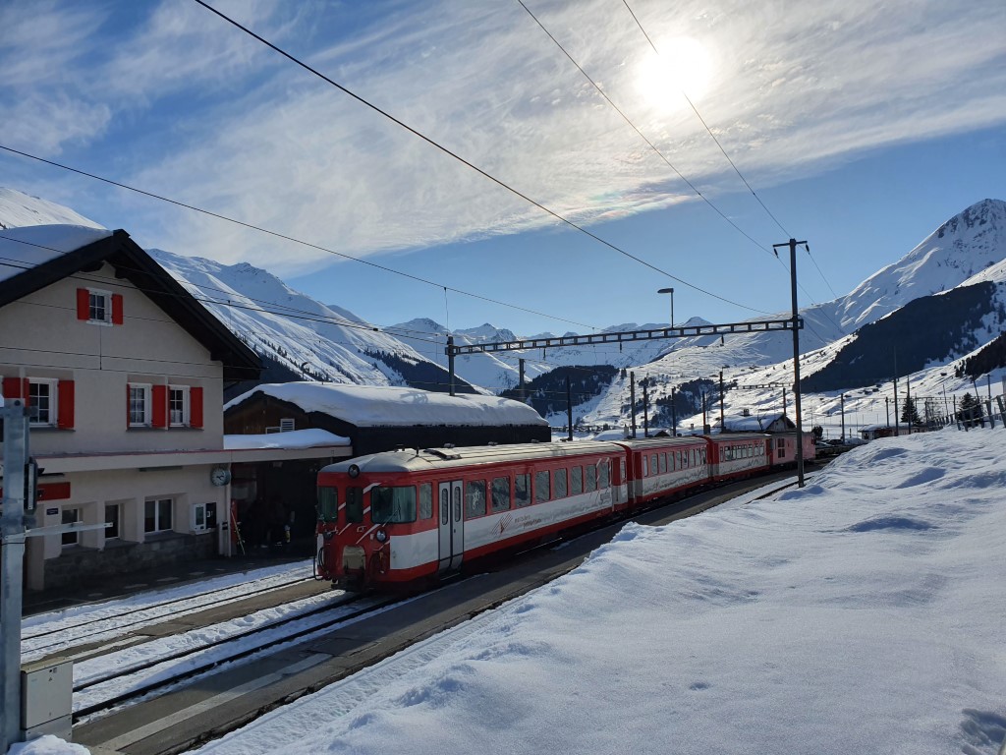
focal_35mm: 26
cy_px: 378
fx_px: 756
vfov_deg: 53.1
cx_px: 503
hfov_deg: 67.3
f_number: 2.4
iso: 50
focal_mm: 4.32
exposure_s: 1/6656
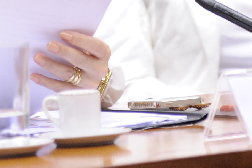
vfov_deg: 2.0
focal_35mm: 675
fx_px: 4722
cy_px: -132
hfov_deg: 3.1
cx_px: 37
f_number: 4.5
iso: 1600
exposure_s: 1/250
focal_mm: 185
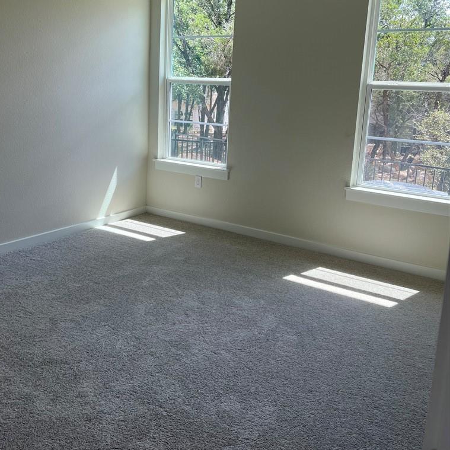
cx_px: 223
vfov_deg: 52.0
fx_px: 456
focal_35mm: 31
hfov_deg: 52.5
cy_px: 171
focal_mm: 5.7
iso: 50
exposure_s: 1/376
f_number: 1.5
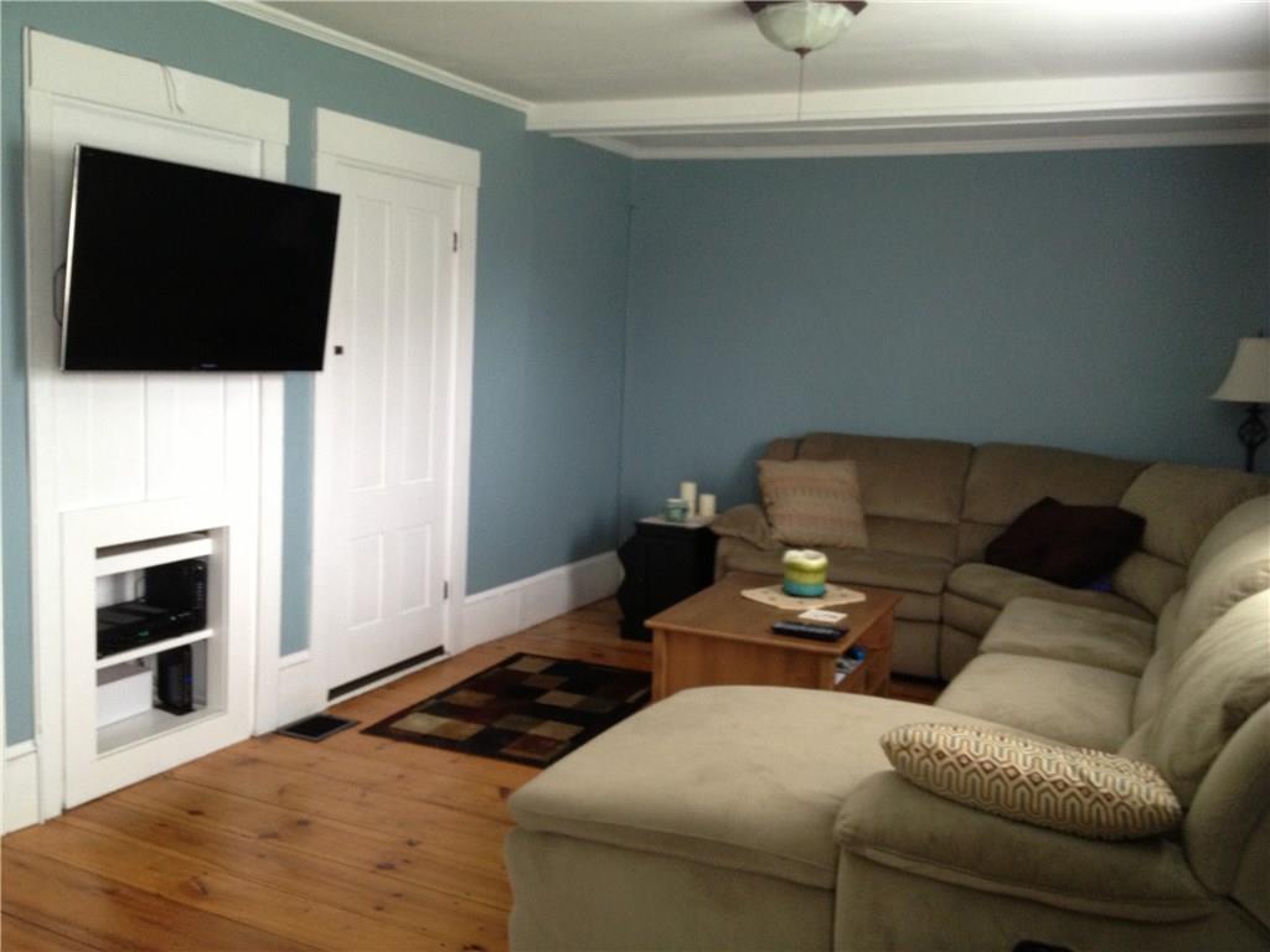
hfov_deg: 52.6
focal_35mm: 35
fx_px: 1284
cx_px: 635
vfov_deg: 40.7
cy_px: 476
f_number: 2.4
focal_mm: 4.28
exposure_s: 1/20
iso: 160
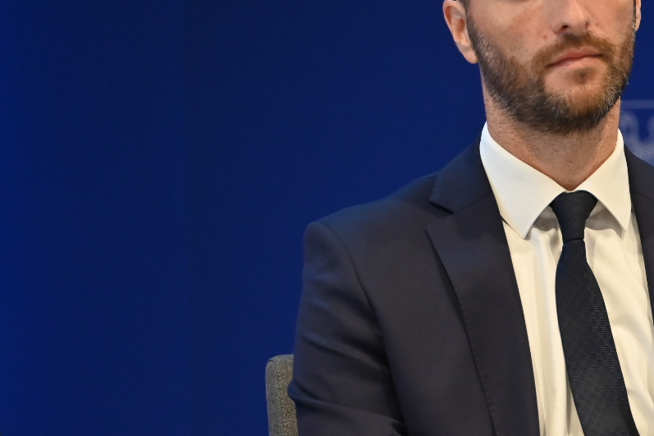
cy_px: 261
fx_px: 5539
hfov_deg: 6.7
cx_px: 570
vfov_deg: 4.5
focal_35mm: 305
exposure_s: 1/200
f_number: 2.8
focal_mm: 150
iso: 1400
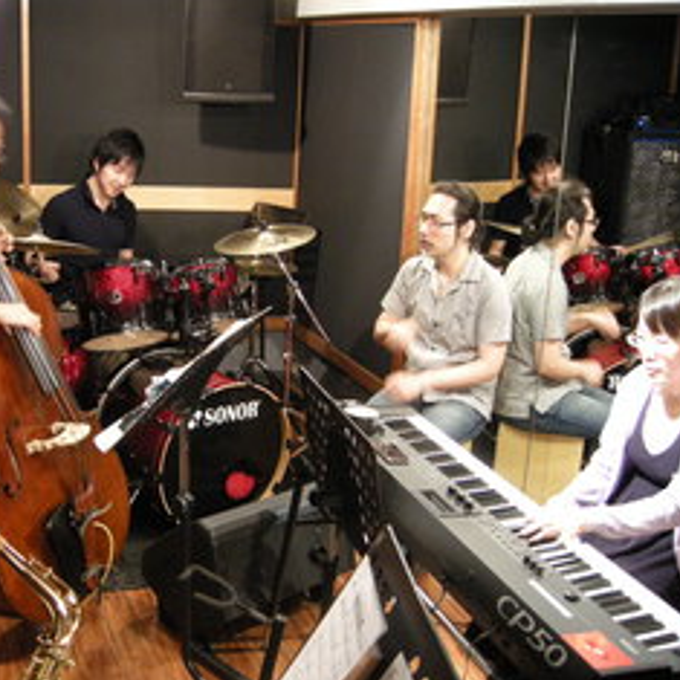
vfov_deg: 36.8
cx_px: 211
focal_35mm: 46
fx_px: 1022
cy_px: 373
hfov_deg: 36.3
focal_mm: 7.5
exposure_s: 1/9.7
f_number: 2.7
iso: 400
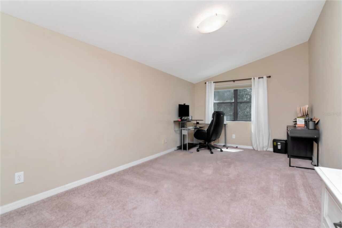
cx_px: 171
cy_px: 114
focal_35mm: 16
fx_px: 157
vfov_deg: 72.0
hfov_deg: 95.0
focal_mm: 11
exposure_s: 1/200
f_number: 7.1
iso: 1000
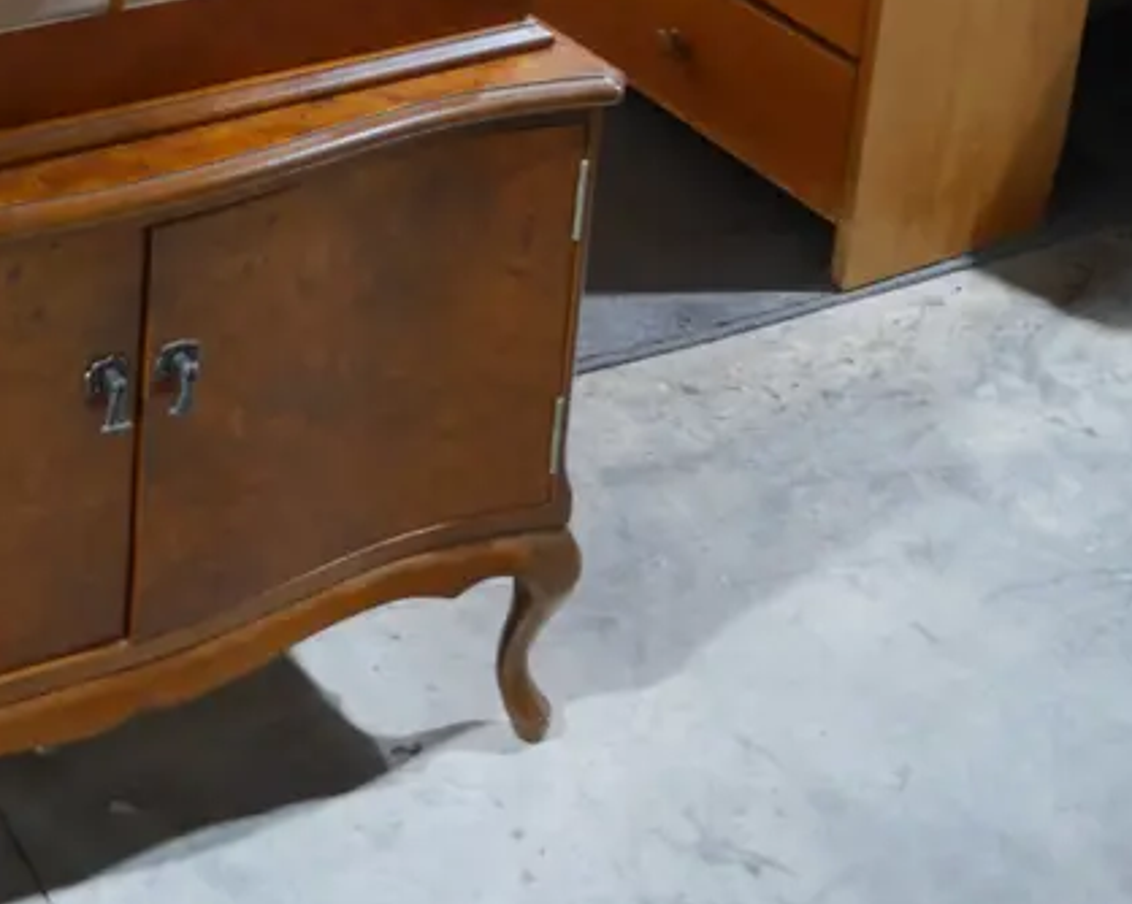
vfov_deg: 20.2
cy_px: -376
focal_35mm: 67
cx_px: 204
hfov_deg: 27.7
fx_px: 2244
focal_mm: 14
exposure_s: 1/60
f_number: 3.5
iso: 800
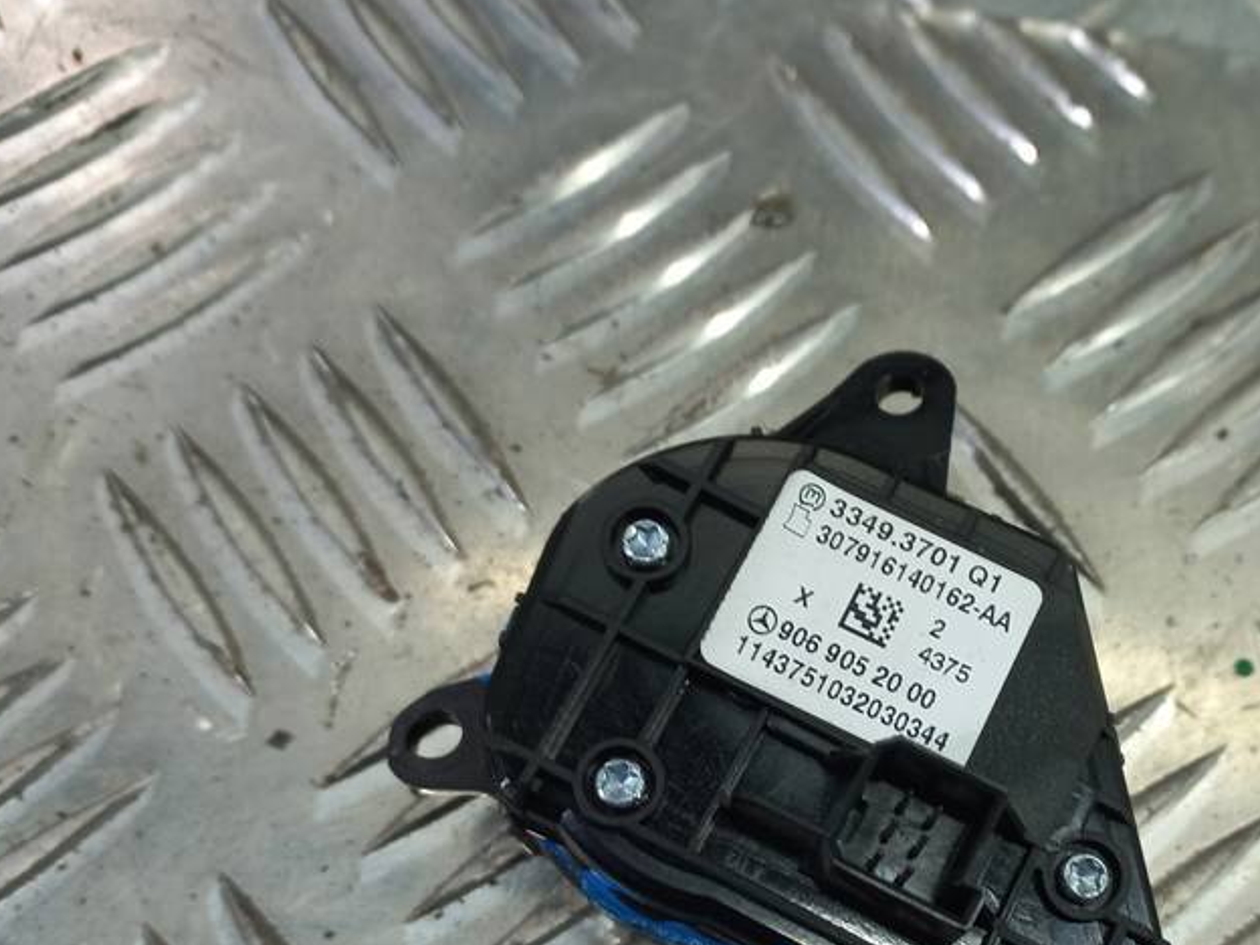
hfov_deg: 44.8
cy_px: 695
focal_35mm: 41
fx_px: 1492
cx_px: 878
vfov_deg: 34.5
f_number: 1.8
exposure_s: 1/50
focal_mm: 4.6
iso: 64
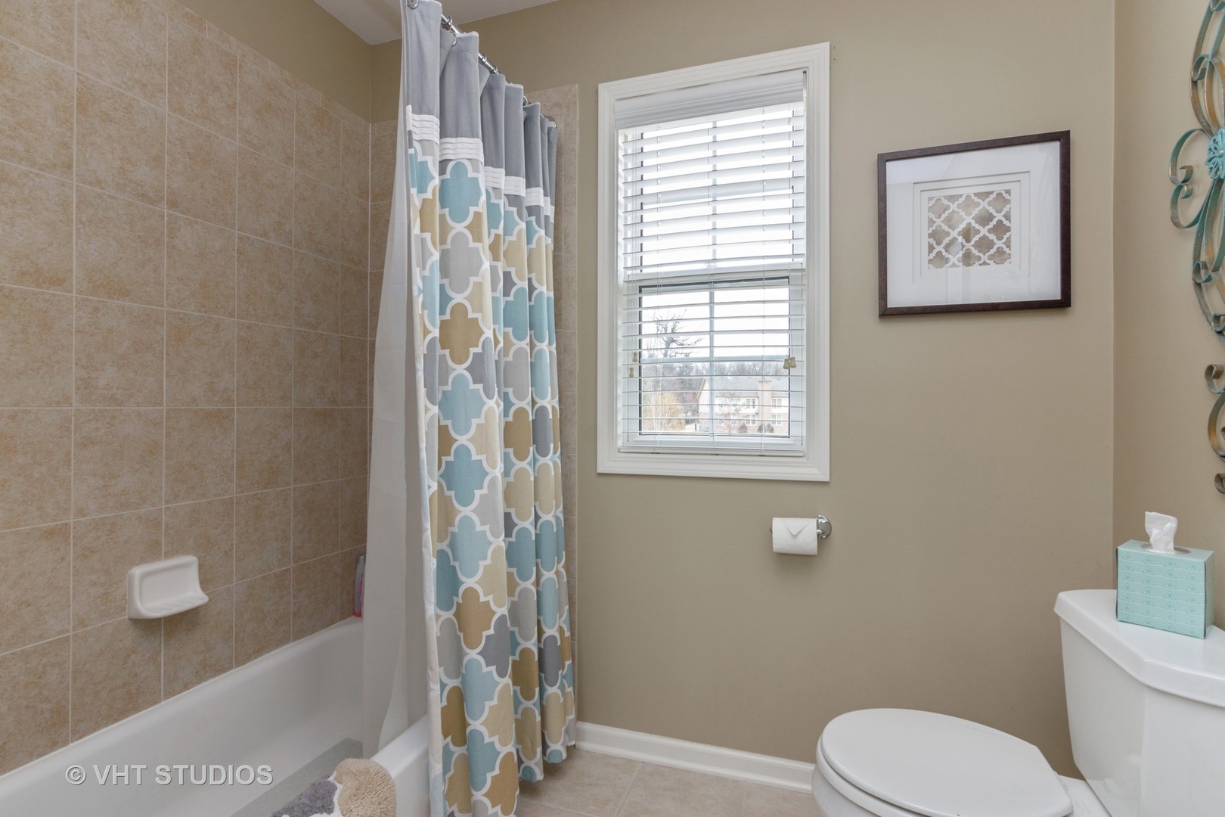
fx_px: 561
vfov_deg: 72.1
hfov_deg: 95.0
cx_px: 612
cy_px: 408
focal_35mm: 16
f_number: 8
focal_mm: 11
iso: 200
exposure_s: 1/10
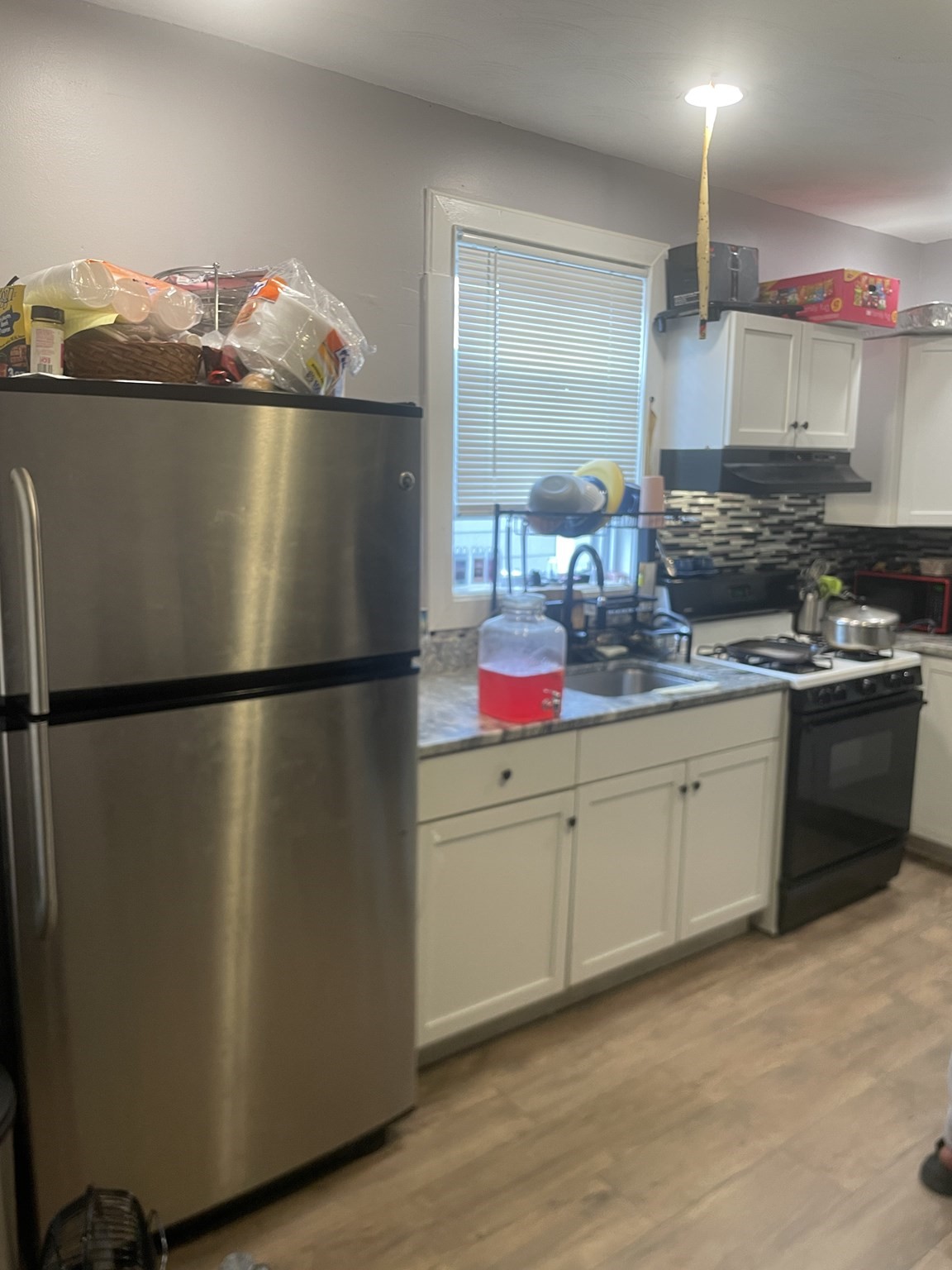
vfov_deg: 67.3
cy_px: 635
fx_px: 953
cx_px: 476
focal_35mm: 26
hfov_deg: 53.1
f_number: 1.6
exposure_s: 1/60
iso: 100
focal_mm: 4.2
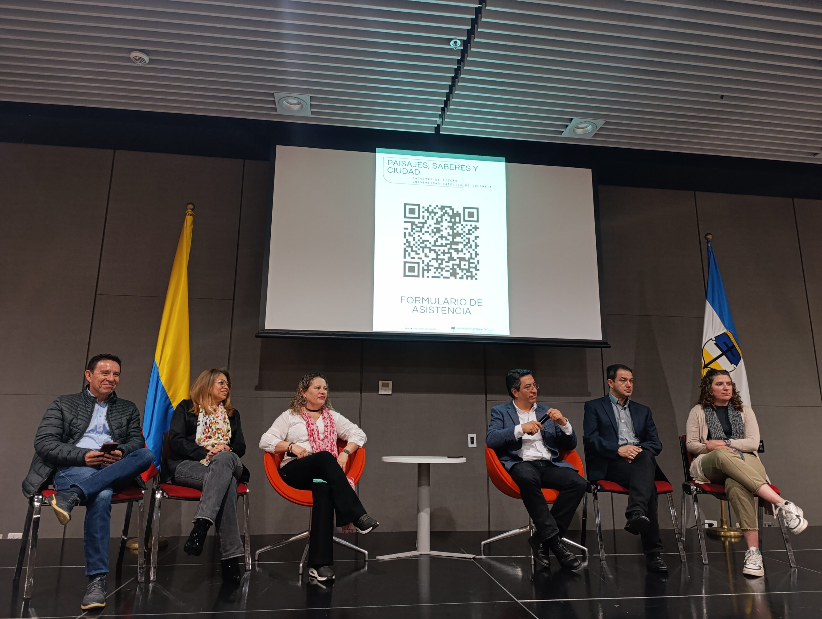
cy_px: 310
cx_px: 411
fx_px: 547
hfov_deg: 73.8
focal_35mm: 23
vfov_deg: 59.0
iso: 1000
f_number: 1.6
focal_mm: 6.14
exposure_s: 1/30
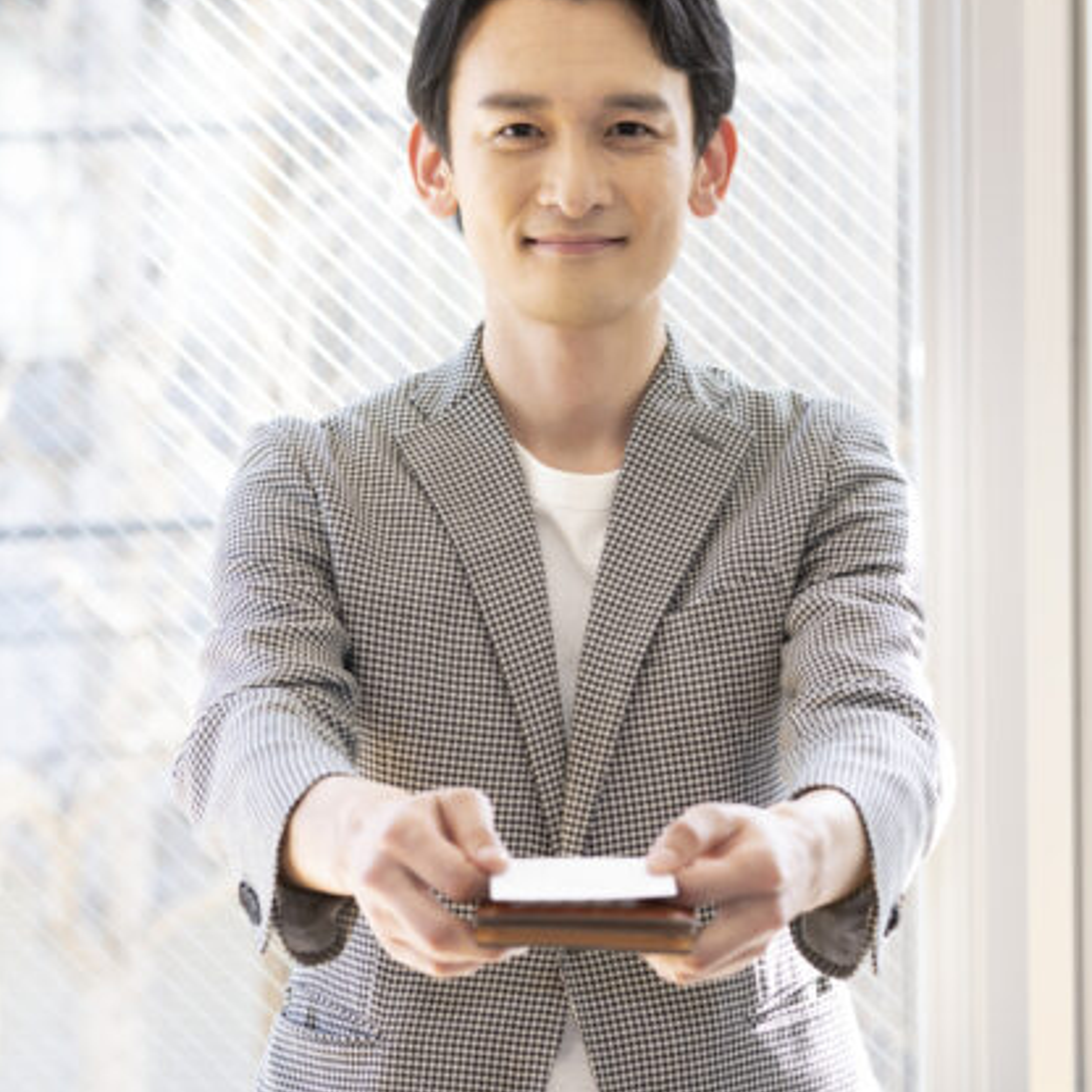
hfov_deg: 14.0
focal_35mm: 125
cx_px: 520
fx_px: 4461
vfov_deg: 14.0
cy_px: 509
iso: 320
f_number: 4.5
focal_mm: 85
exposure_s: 1/100
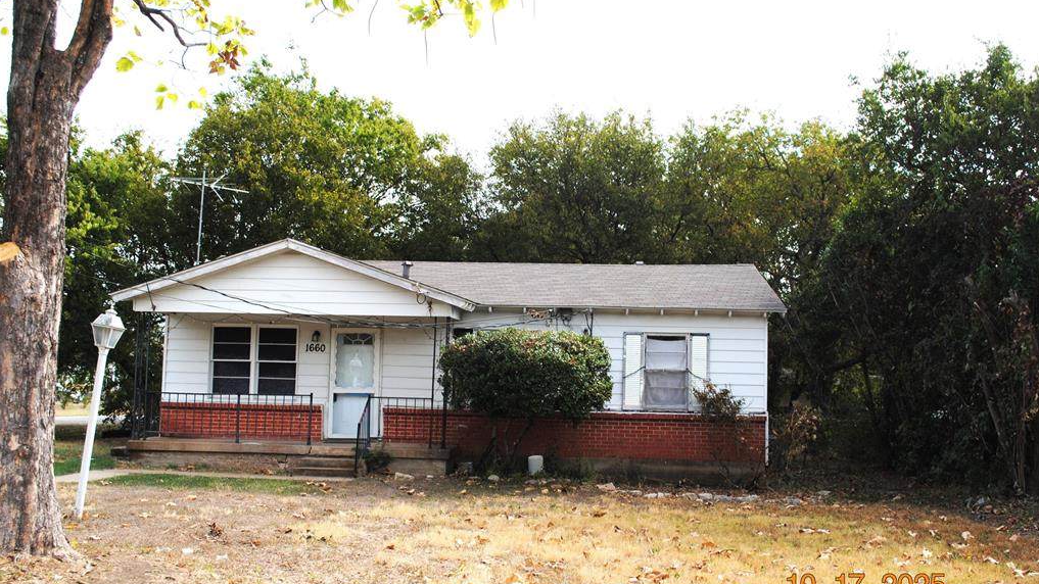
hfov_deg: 52.8
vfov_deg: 31.2
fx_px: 1047
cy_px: 288
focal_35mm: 38
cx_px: 522
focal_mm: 24
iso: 100
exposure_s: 1/200
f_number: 7.1
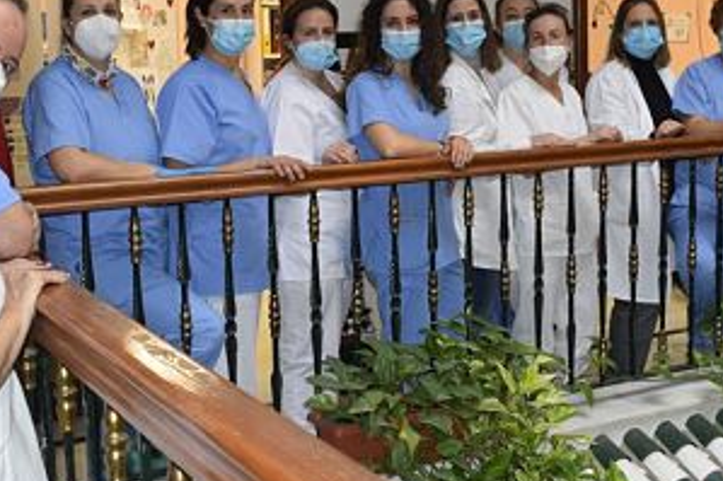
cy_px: 158
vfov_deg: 22.5
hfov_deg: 33.3
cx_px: 429
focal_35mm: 60
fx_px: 1204
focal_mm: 18
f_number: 4.8
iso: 800
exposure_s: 1/90
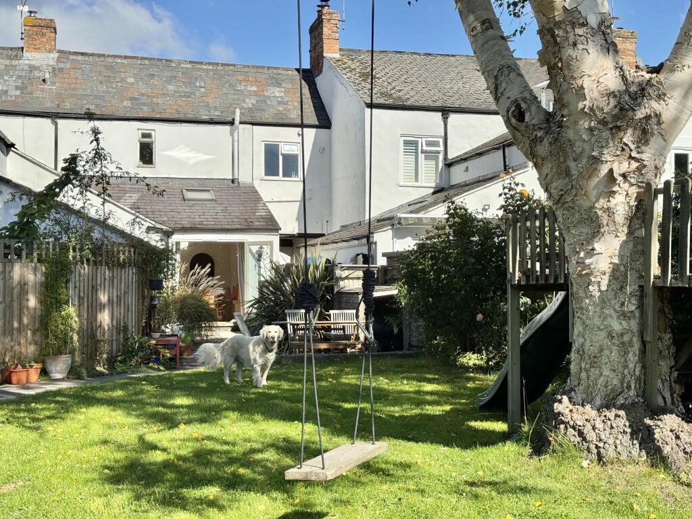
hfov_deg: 39.7
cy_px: 260
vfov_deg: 30.3
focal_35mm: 48
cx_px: 346
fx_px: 960
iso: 64
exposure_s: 1/4975
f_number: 1.78
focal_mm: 6.76
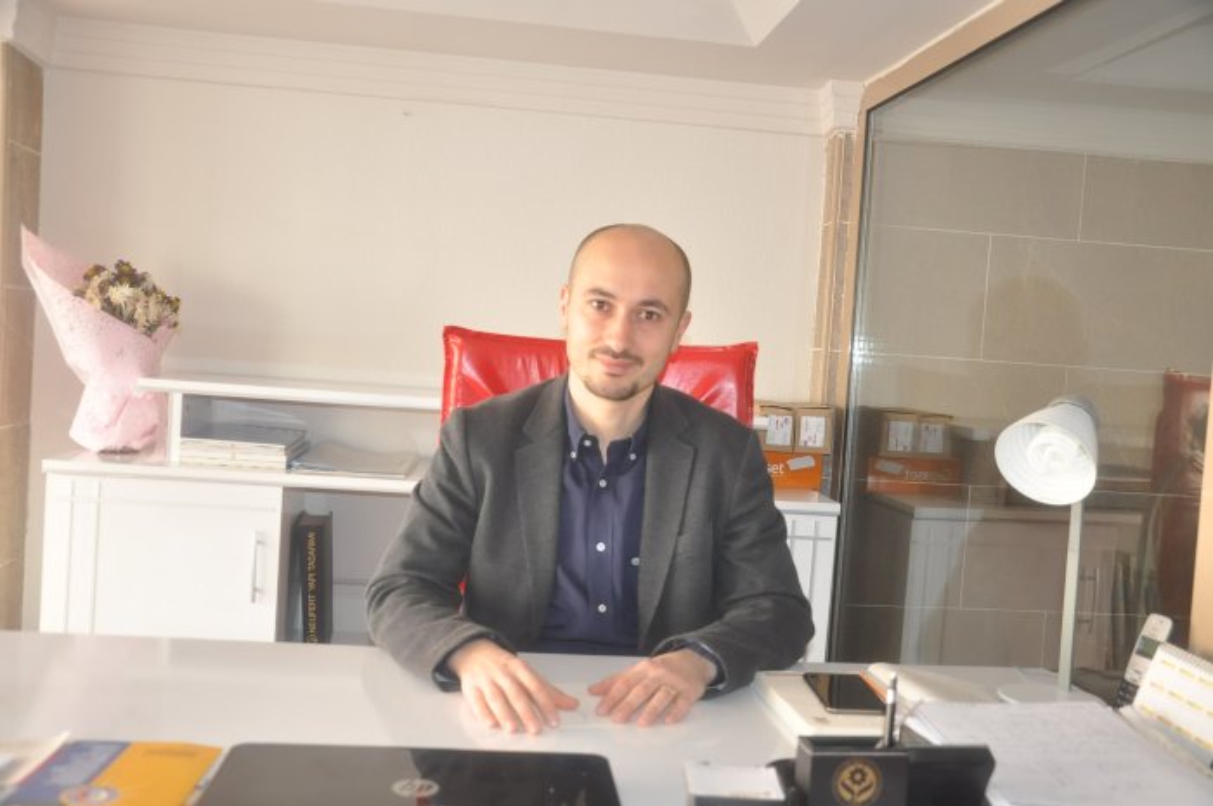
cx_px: 606
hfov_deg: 53.2
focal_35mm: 36
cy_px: 403
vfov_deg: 36.8
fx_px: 1212
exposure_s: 1/125
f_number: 4
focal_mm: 24
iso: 800
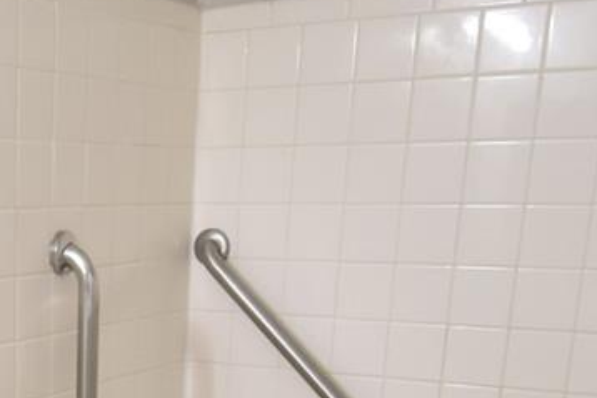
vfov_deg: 18.6
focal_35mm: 67
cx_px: -13
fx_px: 1111
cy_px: 543
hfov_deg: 28.1
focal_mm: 10
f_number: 3.5
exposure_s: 1/90
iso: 800
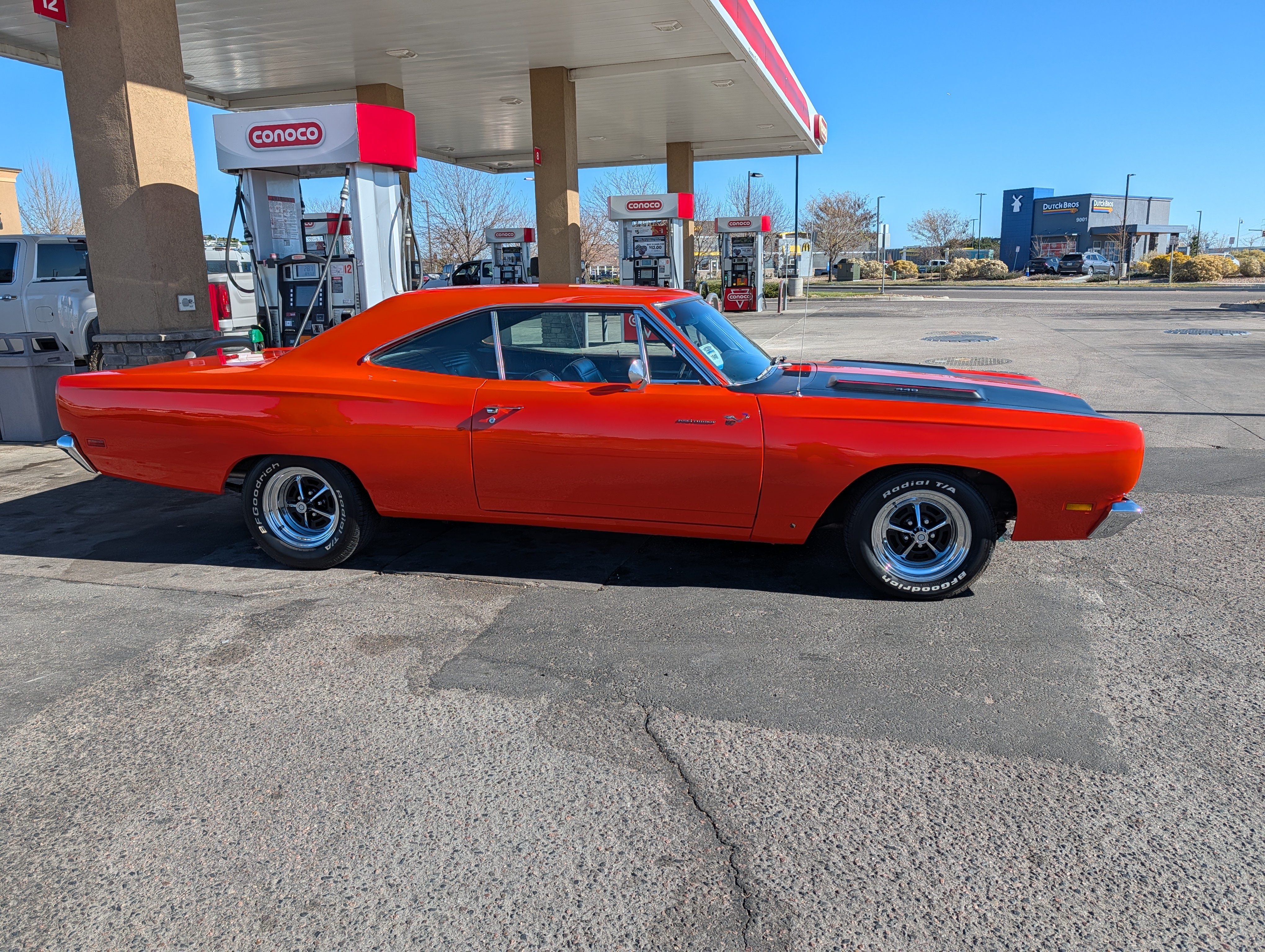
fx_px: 878
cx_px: 632
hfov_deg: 71.5
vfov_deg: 56.9
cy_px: 476
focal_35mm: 24
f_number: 1.68
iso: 19
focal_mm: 6.9
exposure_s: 1/6579
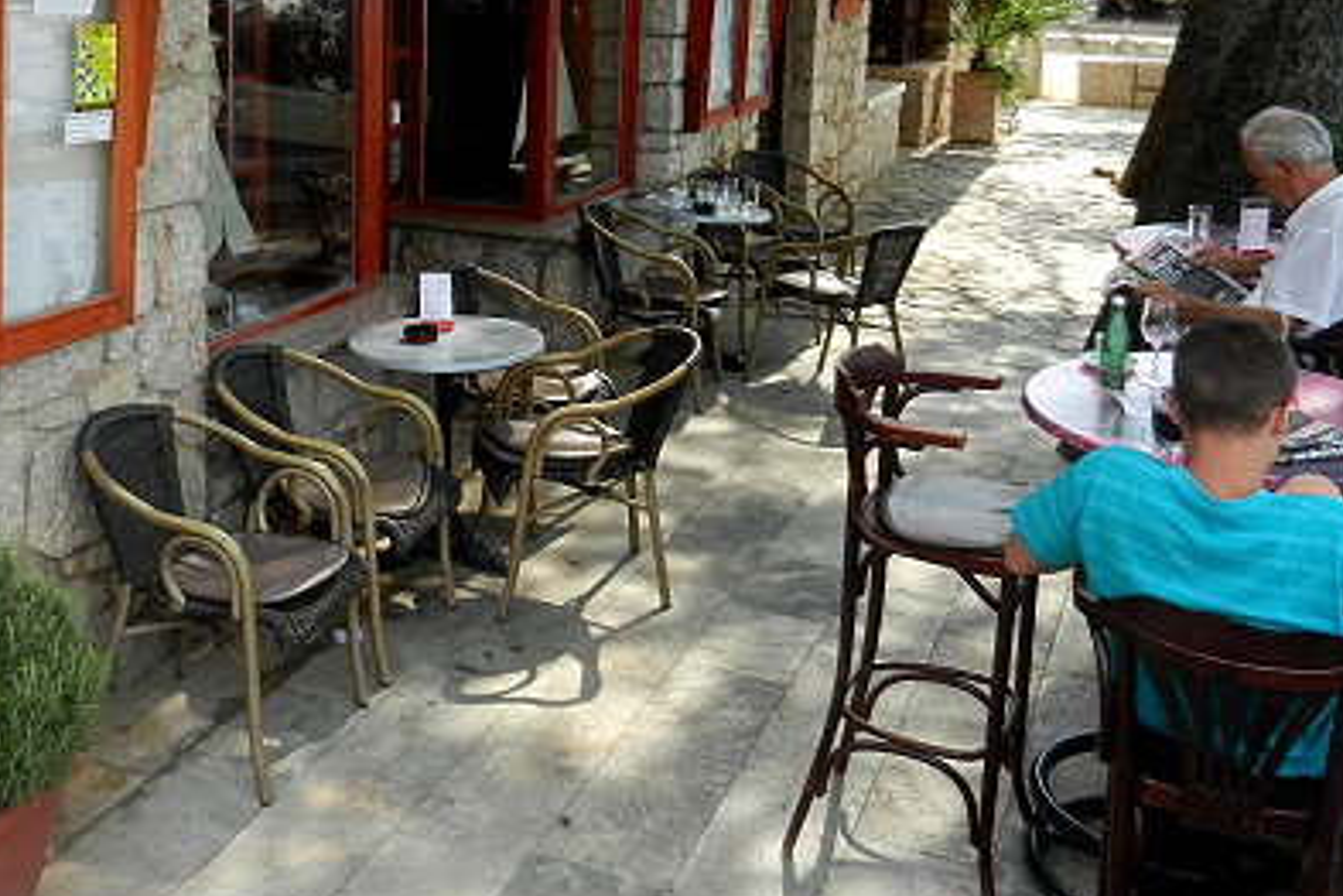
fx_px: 1679
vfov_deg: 29.0
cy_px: 147
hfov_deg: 43.3
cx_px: 523
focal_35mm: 45
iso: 160
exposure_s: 1/250
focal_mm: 4.5
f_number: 3.5
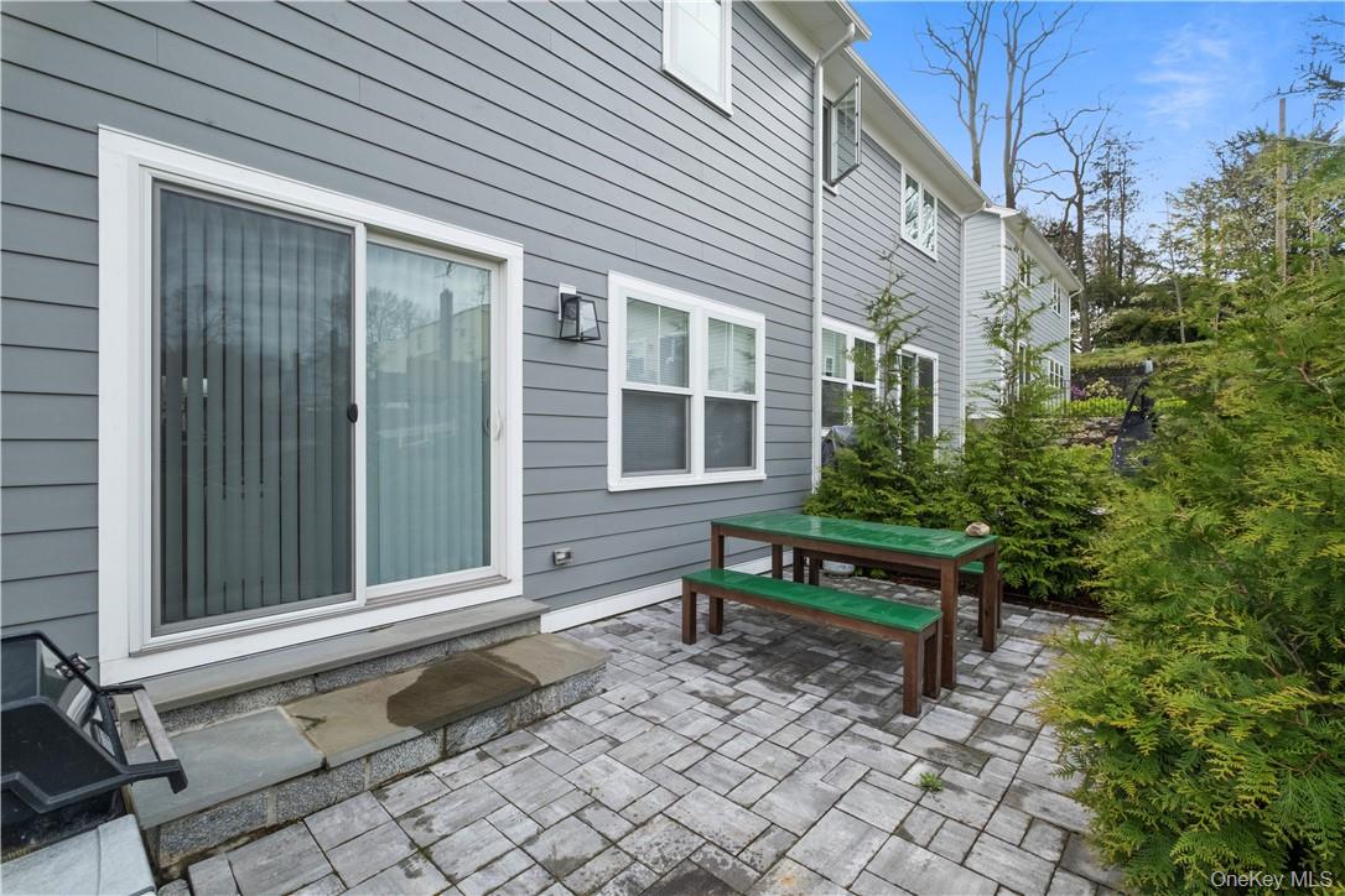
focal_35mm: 15
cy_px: 448
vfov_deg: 77.3
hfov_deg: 100.4
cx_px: 672
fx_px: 560
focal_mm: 10
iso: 800
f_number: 8
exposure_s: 1/125
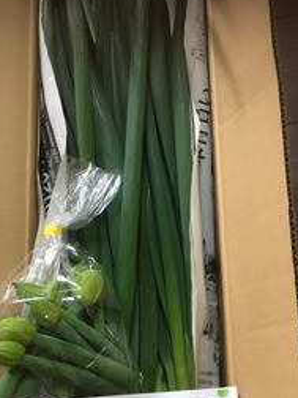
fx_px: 528
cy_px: 267
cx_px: 136
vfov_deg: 40.7
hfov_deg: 31.5
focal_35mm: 46
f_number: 2.2
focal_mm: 4.15
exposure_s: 1/30
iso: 160
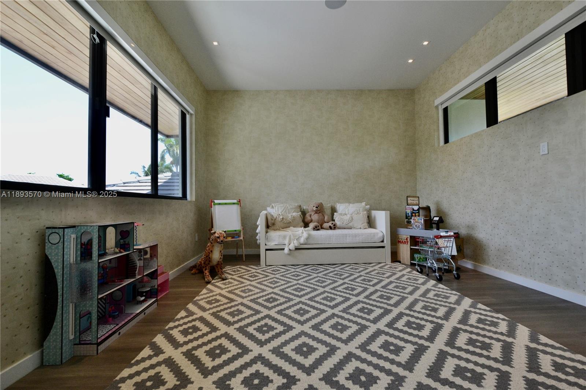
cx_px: 293
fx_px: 244
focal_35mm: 15
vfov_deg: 77.3
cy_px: 195
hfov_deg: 100.4
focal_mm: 10
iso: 360
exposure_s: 1/125
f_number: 5.6
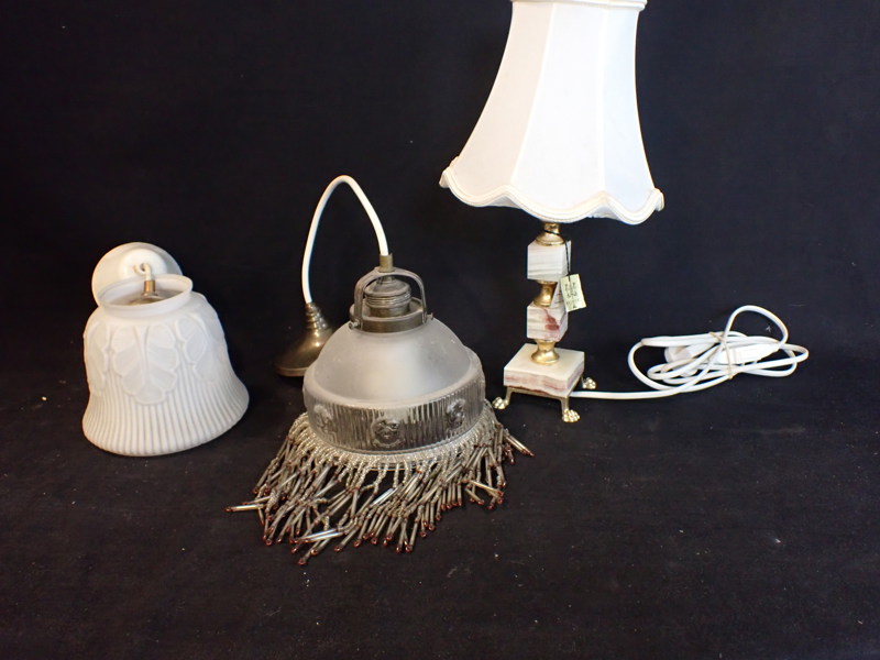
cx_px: 440
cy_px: 330
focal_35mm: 30
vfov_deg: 46.8
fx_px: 763
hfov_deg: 60.0
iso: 800
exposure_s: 1/40
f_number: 2.3
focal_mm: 5.4
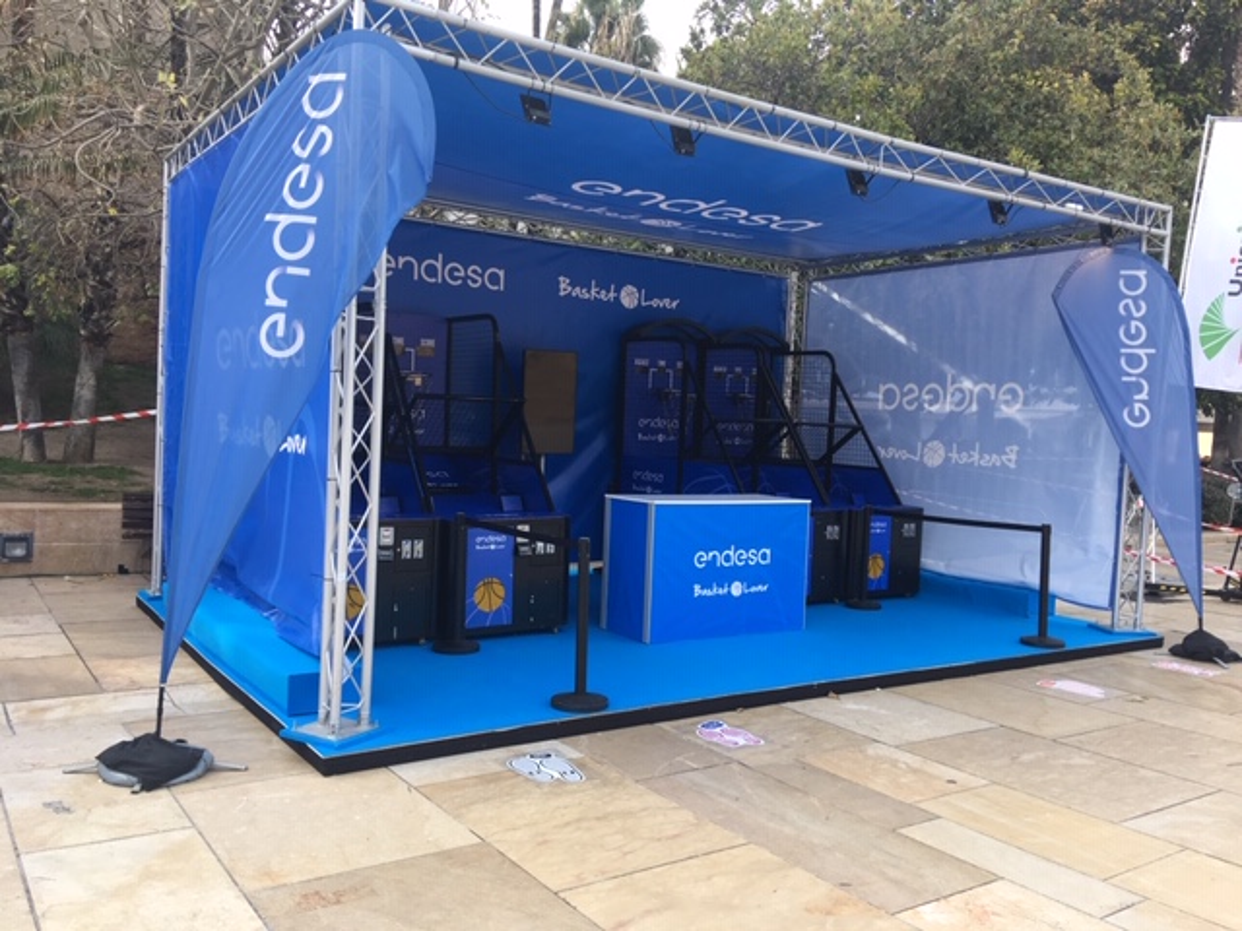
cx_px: 621
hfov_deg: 61.7
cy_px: 466
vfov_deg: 48.2
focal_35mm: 29
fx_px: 1041
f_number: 2.2
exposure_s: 1/183
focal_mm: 4.15
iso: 25
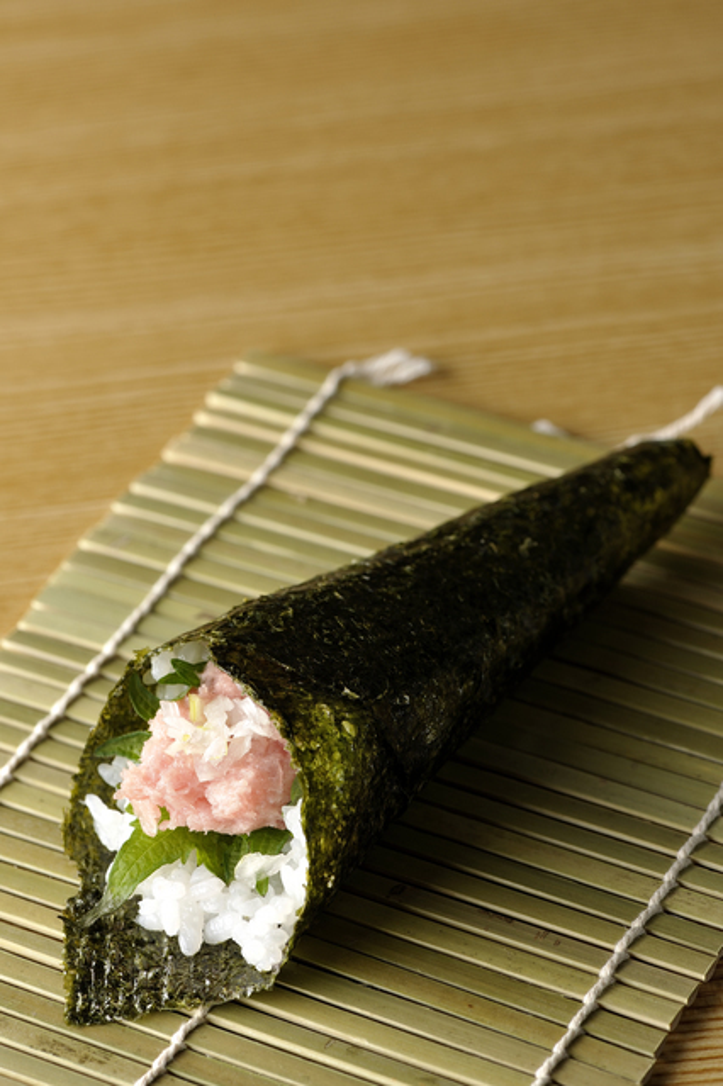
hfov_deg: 13.0
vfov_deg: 19.5
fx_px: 3166
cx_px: 362
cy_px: 543
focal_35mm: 105
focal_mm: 105
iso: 100
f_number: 11
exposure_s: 1/125
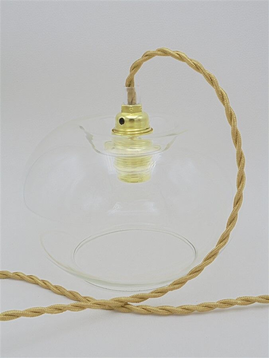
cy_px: 179
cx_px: 134
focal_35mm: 43
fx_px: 446
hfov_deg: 33.6
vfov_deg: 43.9
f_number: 4.5
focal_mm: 7.8
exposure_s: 1/40
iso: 100
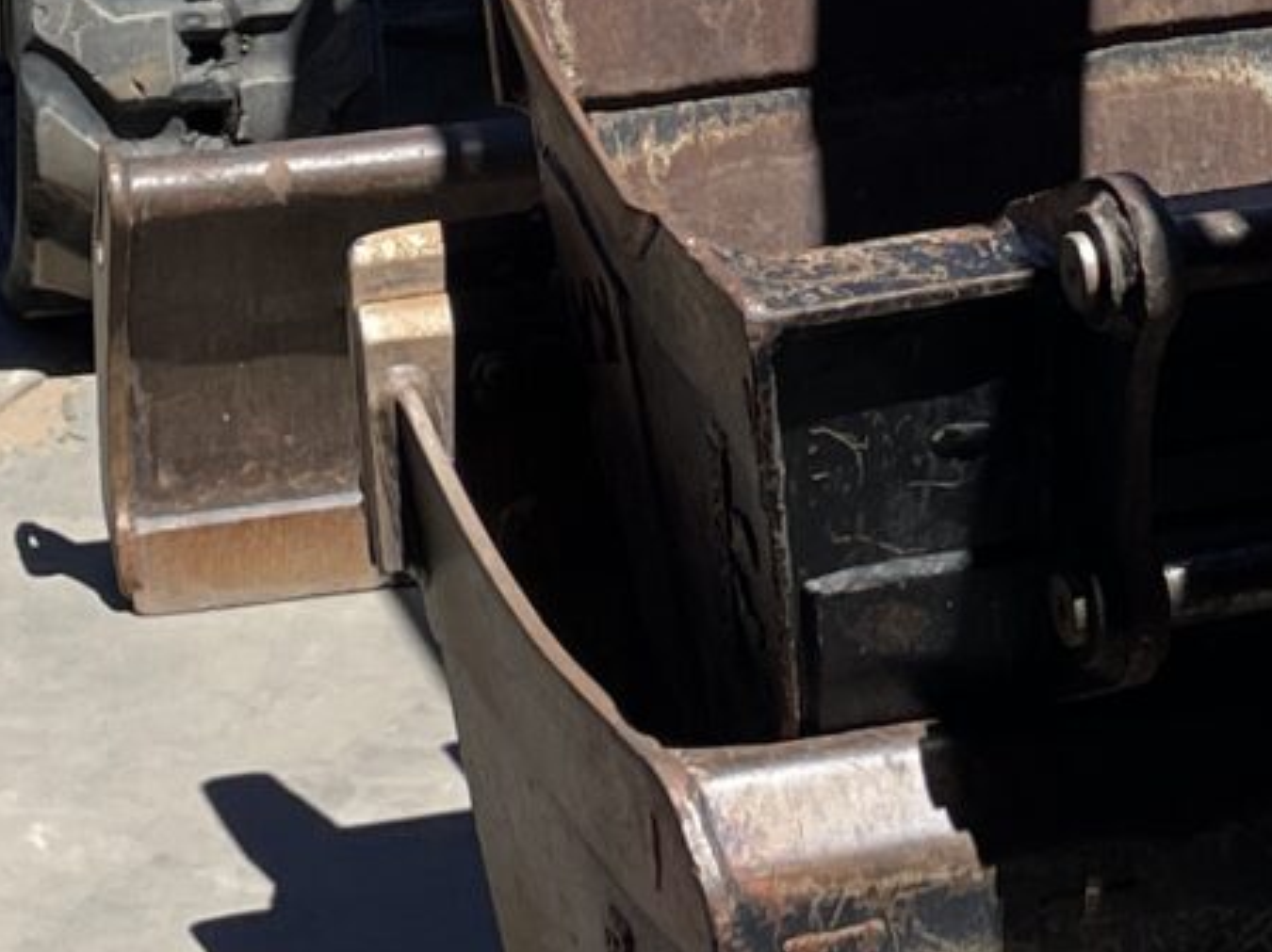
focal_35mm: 148
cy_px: -718
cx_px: 1102
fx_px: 5436
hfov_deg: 13.3
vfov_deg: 9.6
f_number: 1.6
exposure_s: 1/2681
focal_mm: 4.2
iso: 32
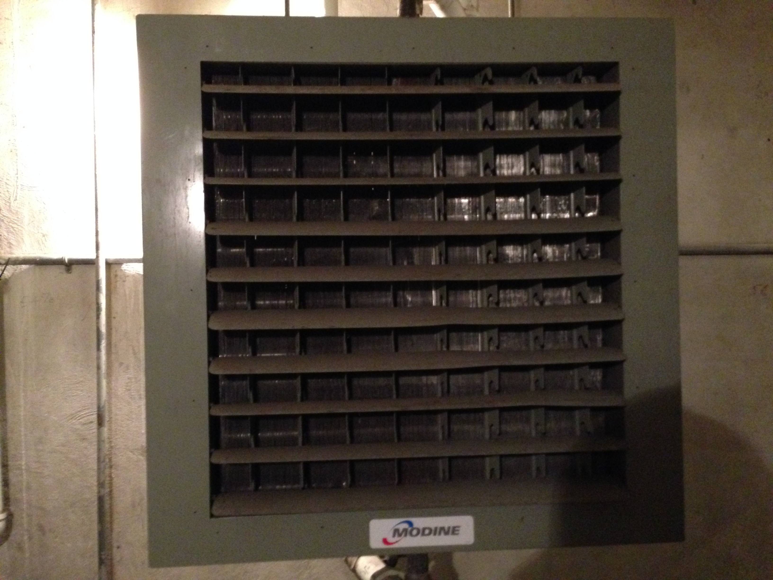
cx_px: 386
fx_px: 737
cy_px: 290
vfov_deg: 42.9
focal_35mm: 33
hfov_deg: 55.4
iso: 800
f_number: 2.4
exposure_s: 1/15
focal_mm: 4.12
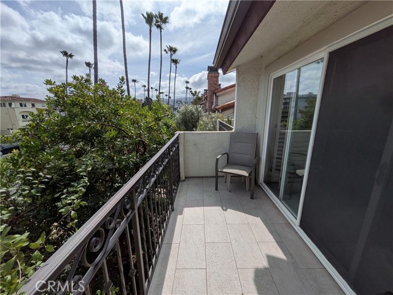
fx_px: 159
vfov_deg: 85.7
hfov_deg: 102.1
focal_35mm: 14
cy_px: 148
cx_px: 196
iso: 51
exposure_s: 1/4184
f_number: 2.2
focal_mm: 1.85
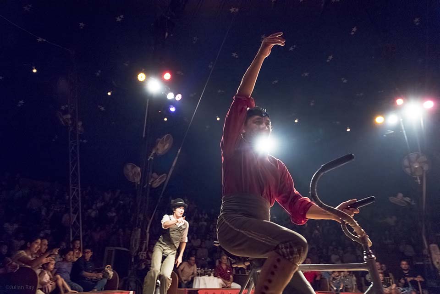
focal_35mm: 24
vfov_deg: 53.2
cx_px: 220
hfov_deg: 73.7
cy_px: 147
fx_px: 293
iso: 12800
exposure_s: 1/250
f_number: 4.5
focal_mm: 24
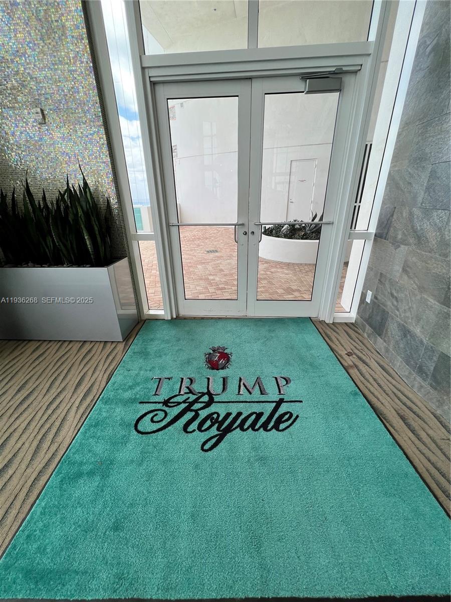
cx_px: 226
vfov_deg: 106.2
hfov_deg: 89.9
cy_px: 301
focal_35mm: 13
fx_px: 226
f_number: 1.8
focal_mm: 1.57
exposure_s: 1/164
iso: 32
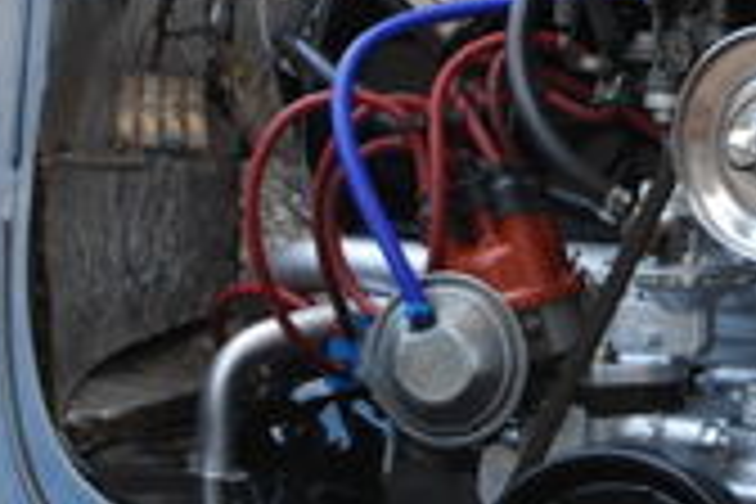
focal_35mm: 314
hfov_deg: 6.5
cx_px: 720
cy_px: -4
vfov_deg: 4.4
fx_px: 6591
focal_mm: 55
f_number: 5.6
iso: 200
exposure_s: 1/40
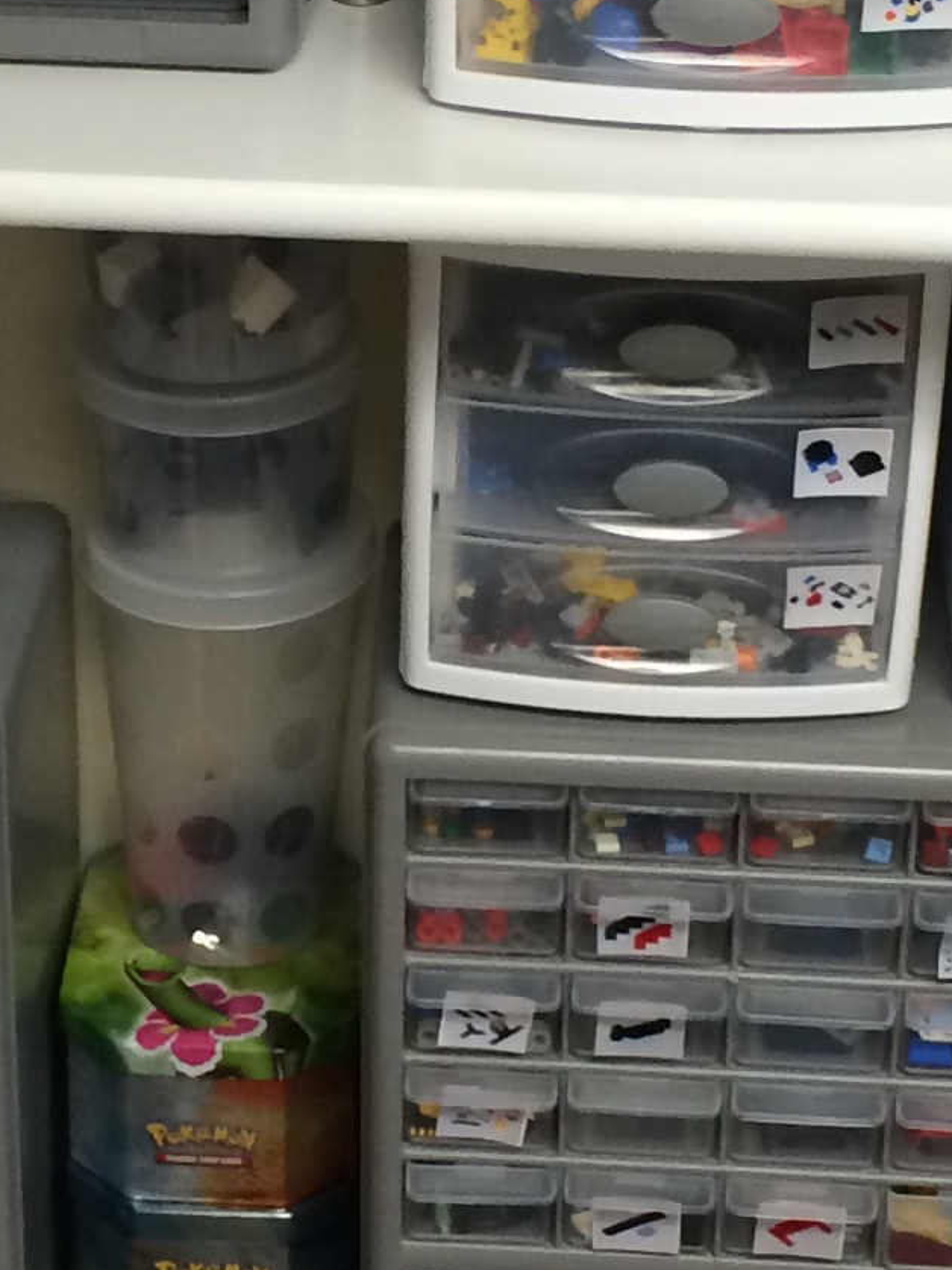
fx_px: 4289
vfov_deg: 16.8
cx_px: 217
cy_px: 742
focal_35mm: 117
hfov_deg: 12.6
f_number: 2.2
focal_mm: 4.12
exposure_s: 1/30
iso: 64
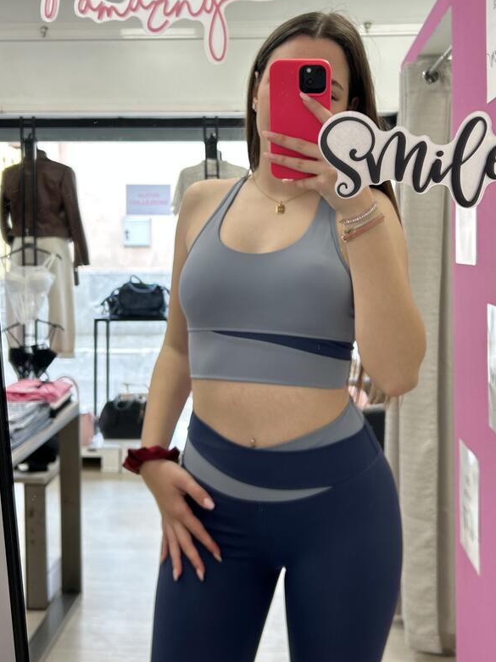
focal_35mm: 40
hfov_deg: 36.0
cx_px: 256
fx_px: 764
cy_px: 246
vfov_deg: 46.4
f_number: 1.5
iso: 64
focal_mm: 5.7
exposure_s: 1/100
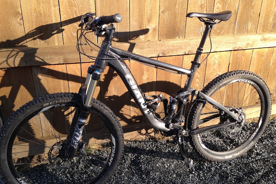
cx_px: 139
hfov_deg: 54.4
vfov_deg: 37.8
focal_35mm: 35
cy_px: 103
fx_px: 268
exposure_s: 1/332
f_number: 2.4
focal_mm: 4.13
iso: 50
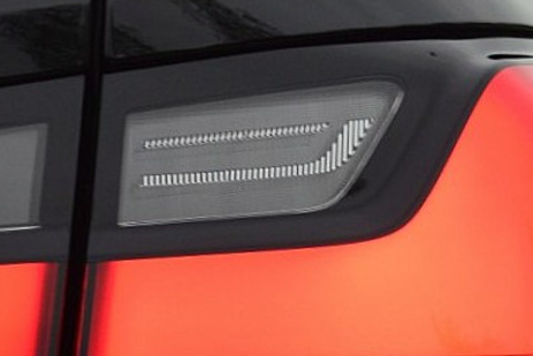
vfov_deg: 4.8
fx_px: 4235
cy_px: 131
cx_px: 67
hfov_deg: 7.2
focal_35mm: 286
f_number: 9
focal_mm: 46
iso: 400
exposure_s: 1/100
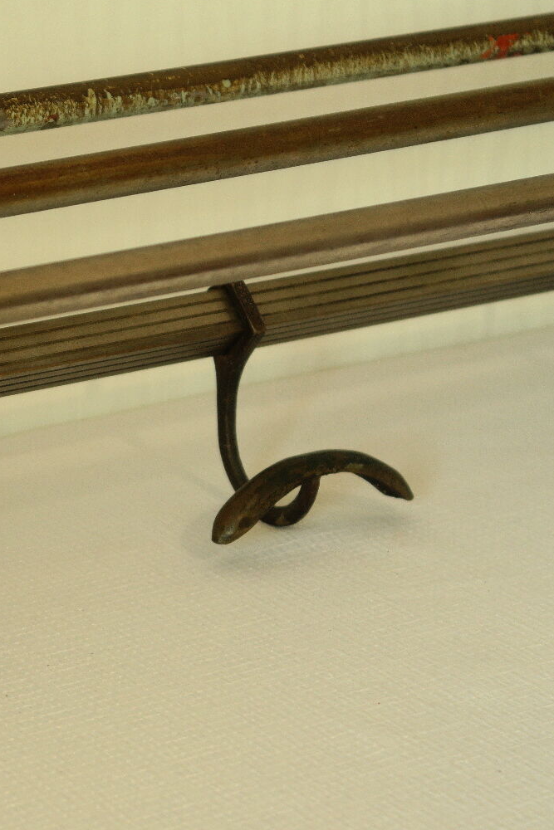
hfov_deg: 10.2
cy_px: 446
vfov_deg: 15.4
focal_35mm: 133
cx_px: 8
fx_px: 3069
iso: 400
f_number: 5.6
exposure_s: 1/25
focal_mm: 50
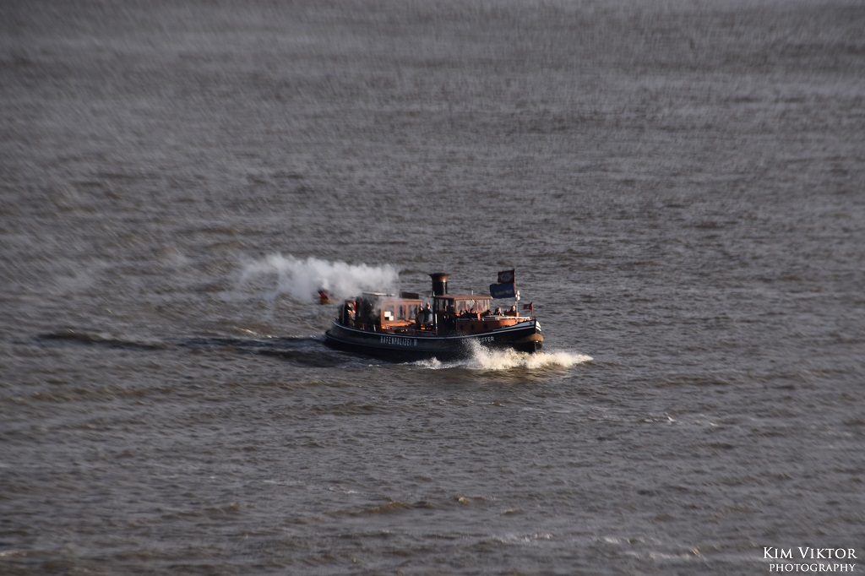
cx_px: 432
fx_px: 3062
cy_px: 288
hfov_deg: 16.1
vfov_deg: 10.7
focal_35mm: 128
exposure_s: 1/250
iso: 200
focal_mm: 85
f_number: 8
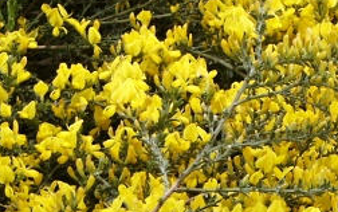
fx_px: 2416
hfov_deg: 7.9
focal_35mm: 262
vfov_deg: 5.0
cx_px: 414
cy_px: 212
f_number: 3.6
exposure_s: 1/180
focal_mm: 15.56
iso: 64
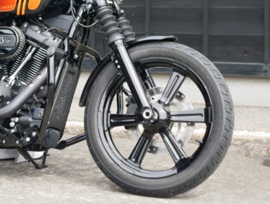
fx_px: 914
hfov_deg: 16.5
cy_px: -8
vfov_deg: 12.5
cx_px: 16
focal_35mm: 117
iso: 200
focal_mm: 25
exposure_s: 1/400
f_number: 3.2
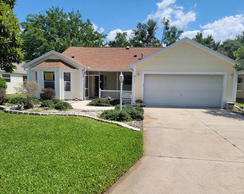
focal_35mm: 26
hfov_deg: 66.1
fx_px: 188
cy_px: 99
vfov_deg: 54.9
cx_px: 124
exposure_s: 1/1248
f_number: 1.8
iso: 16
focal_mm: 6.7
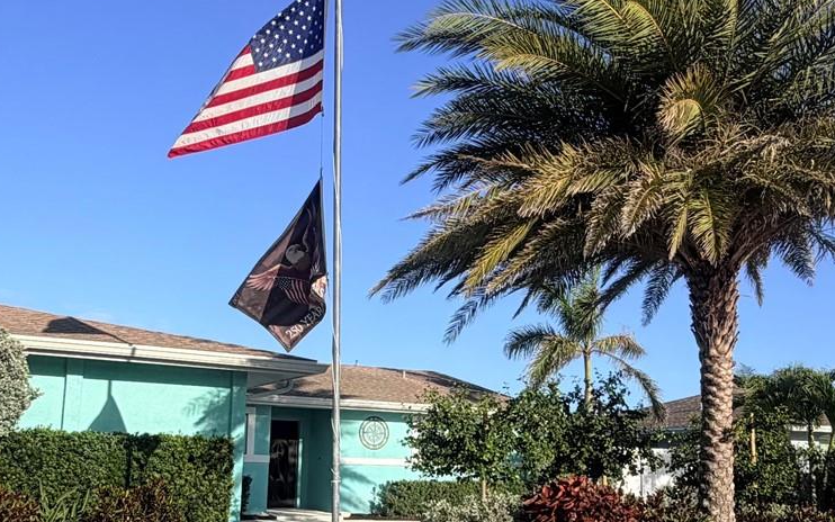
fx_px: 728
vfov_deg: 39.1
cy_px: 333
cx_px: 434
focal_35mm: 32
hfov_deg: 59.6
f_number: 2.2
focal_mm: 2.22
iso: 20
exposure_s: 1/888
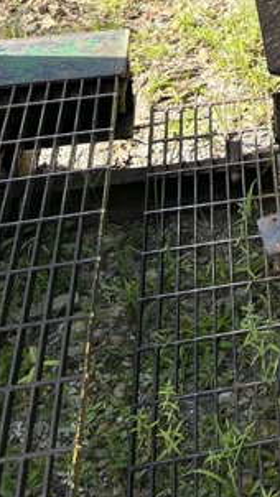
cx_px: 463
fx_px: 989
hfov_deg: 14.6
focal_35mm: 75
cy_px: -132
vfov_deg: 24.9
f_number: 1.5
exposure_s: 1/1183
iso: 50
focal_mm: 5.7
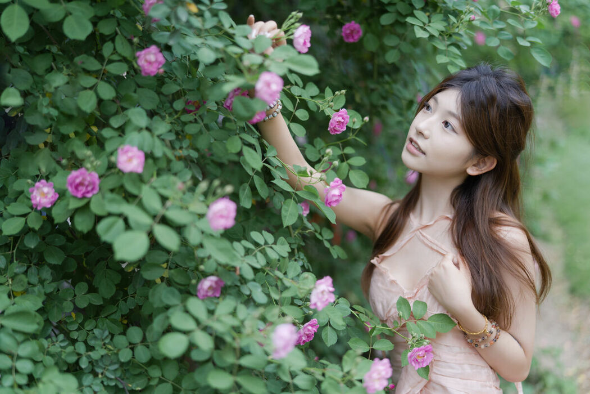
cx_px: 295
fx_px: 819
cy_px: 197
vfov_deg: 27.0
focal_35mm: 50
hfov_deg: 39.6
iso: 100
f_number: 1.4
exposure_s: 1/800
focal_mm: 50
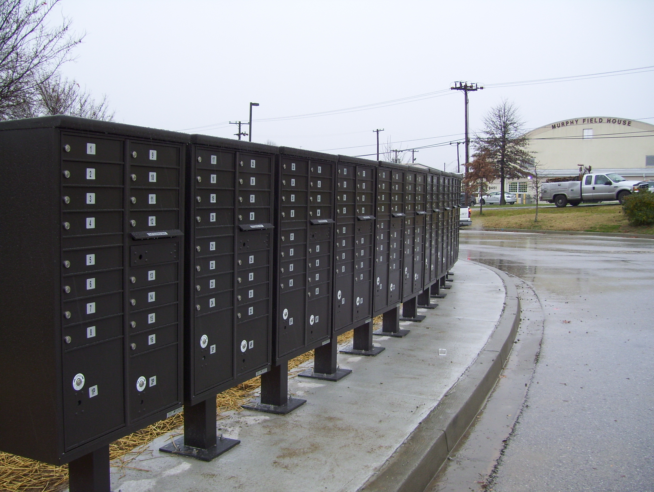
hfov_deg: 51.3
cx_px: 327
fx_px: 681
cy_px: 246
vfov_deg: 39.7
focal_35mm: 36
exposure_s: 1/125
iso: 80
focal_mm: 6
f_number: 2.7
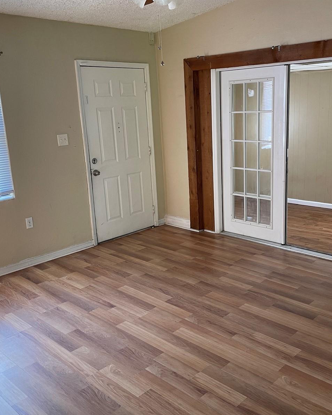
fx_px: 418
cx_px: 184
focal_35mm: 34
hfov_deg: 43.3
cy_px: 208
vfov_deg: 52.8
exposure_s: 1/81
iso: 125
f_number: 1.6
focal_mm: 4.2
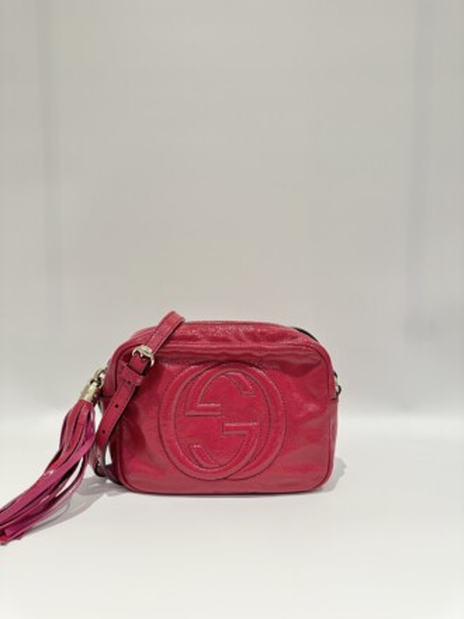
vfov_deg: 71.6
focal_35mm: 24
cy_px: 310
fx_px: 429
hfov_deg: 56.8
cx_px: 232
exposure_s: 1/50
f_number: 1.78
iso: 200
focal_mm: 6.86
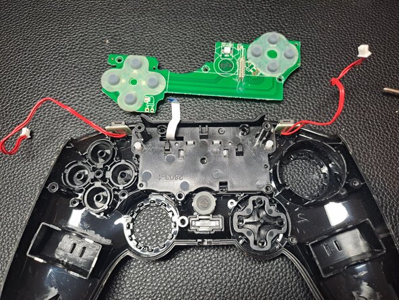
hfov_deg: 69.4
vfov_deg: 54.9
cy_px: 150
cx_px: 200
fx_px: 288
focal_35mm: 25
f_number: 1.8
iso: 125
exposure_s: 1/33
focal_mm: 4.65
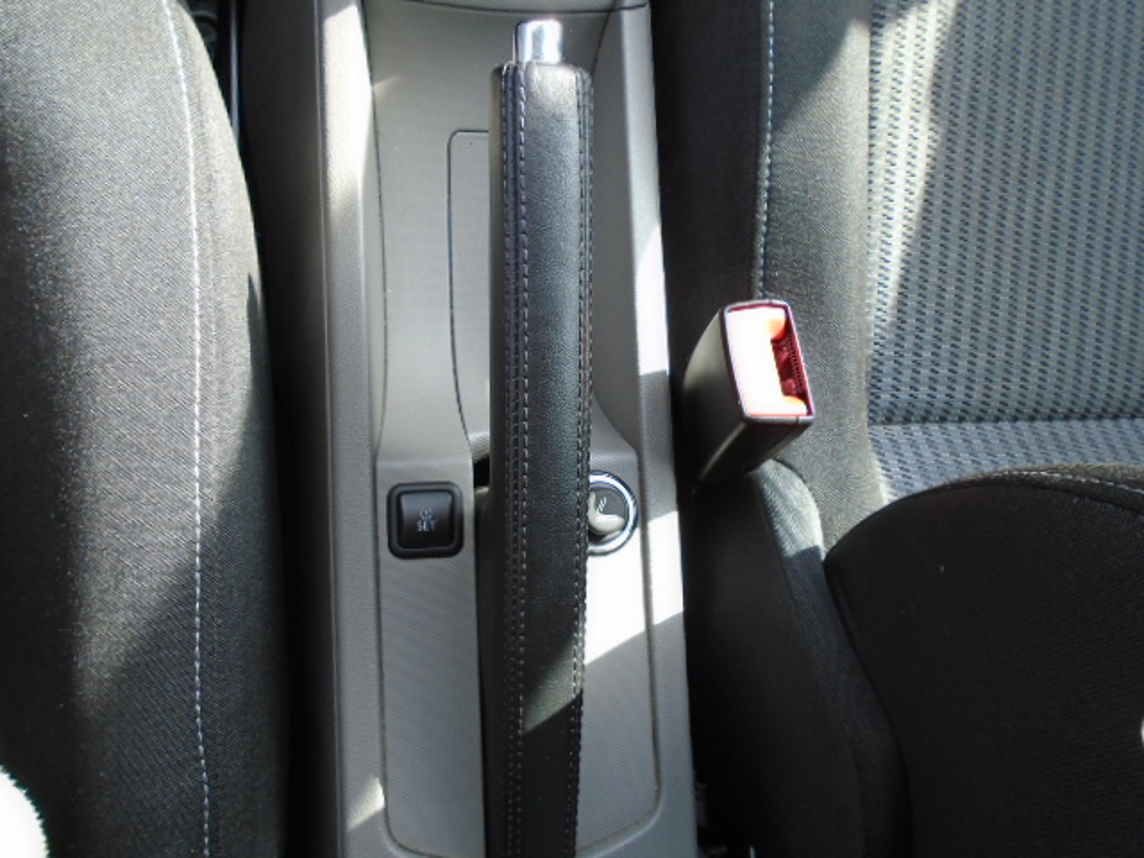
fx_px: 859
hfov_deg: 67.3
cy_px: 429
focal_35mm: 26
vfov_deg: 53.1
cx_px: 572
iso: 100
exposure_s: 1/80
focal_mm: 4.6
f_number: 3.2
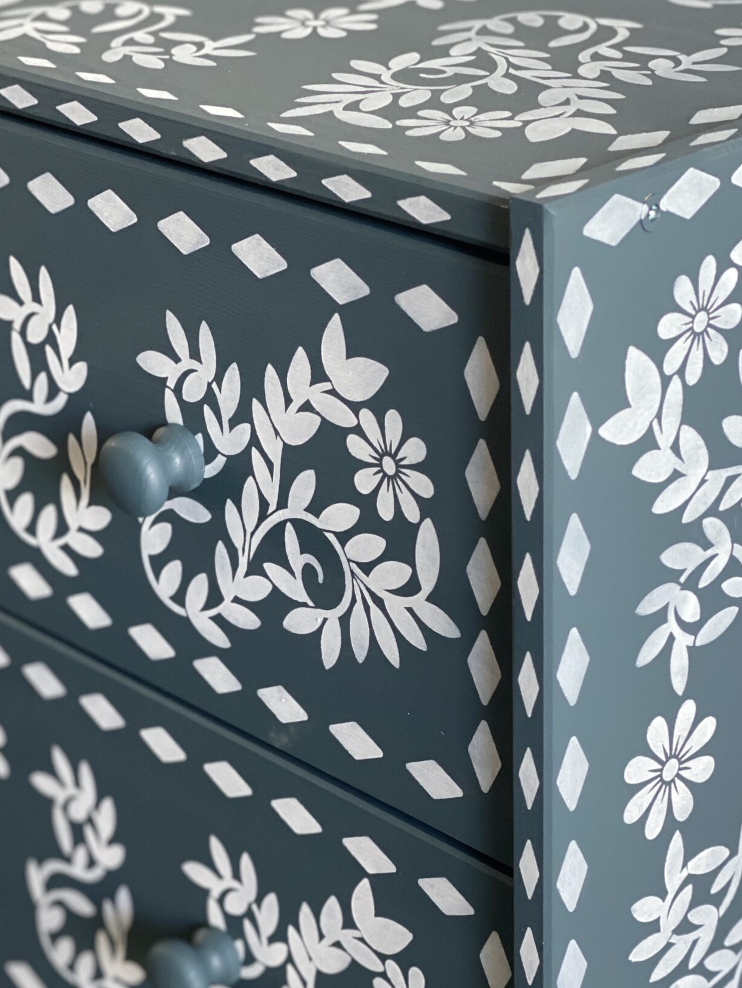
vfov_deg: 23.8
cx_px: 388
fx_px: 2343
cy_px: 602
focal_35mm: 82
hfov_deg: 18.0
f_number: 2
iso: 200
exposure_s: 1/40
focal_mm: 6
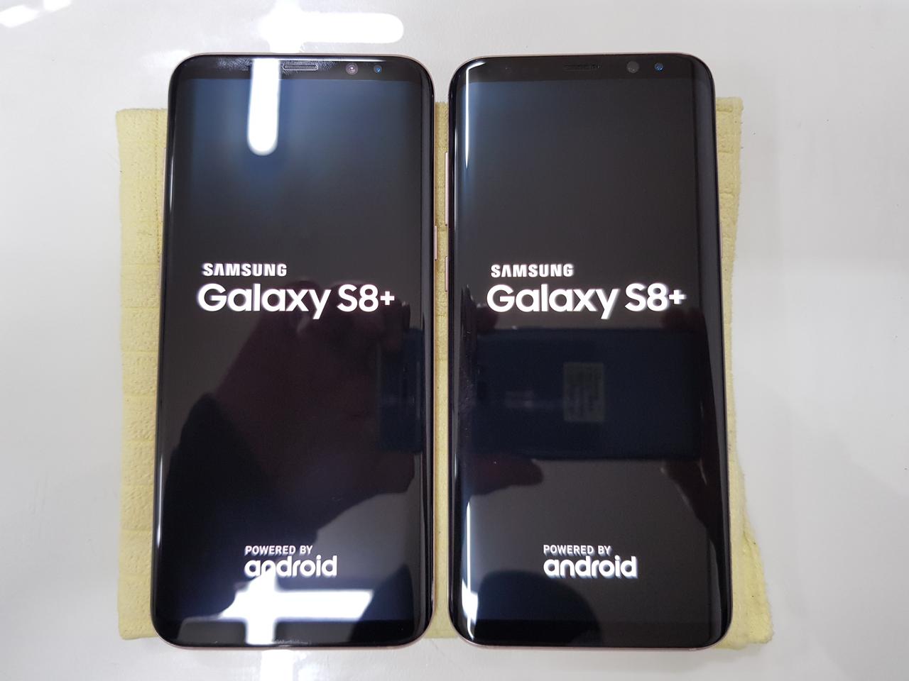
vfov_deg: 53.1
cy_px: 340
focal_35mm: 26
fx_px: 683
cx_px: 454
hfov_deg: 67.3
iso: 100
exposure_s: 1/60
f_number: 1.7
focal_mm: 4.2
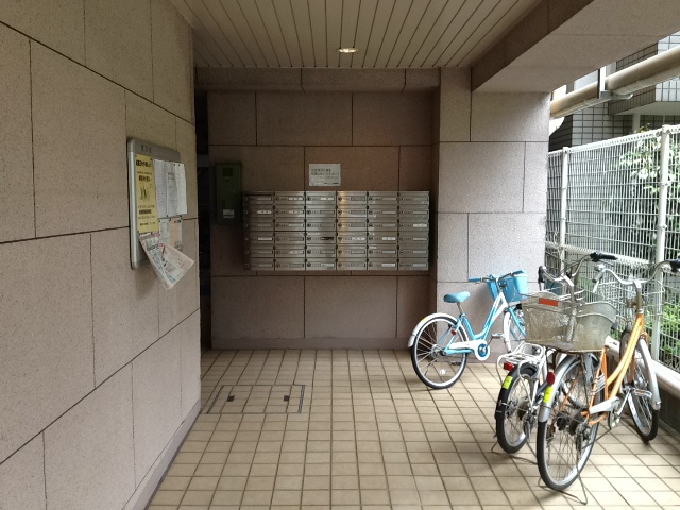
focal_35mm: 35
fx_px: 688
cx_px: 340
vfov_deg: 40.7
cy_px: 255
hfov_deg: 52.6
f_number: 2.4
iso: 80
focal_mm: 4.28
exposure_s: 1/60
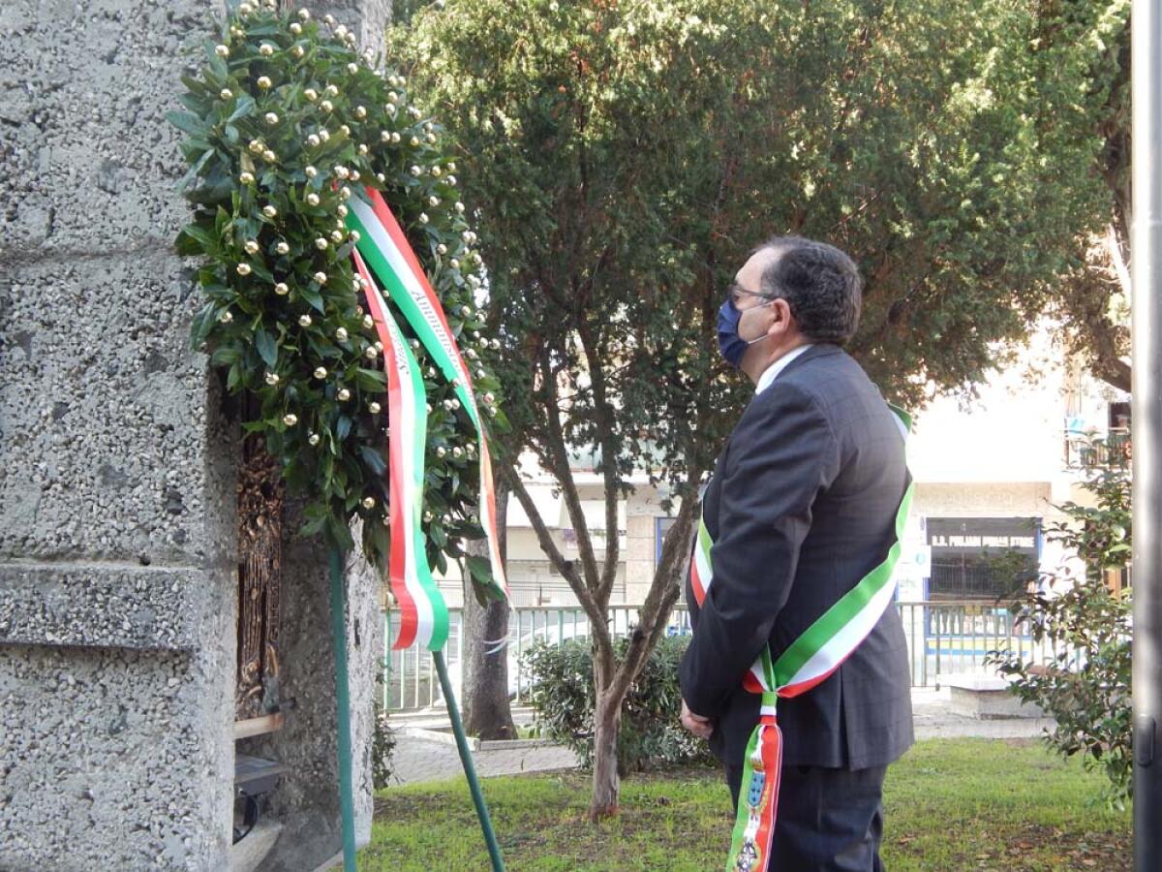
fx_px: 1645
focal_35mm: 49
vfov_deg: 29.7
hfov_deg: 38.9
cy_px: 436
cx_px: 581
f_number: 3.7
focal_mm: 8.6
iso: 125
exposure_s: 1/60
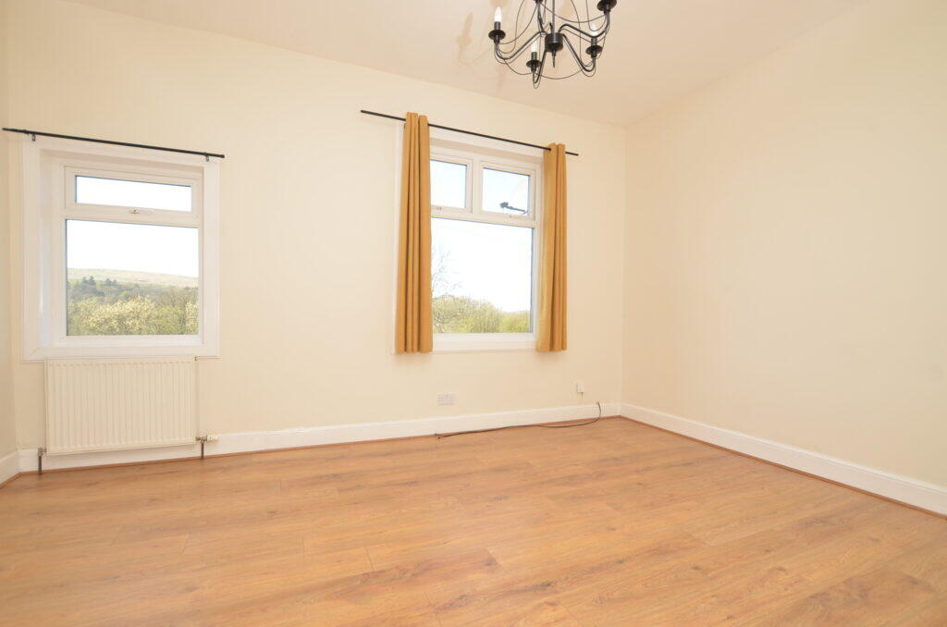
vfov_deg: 77.1
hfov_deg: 100.5
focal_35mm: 15
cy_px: 314
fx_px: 394
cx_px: 474
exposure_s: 1/125
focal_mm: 10
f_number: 5.6
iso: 200
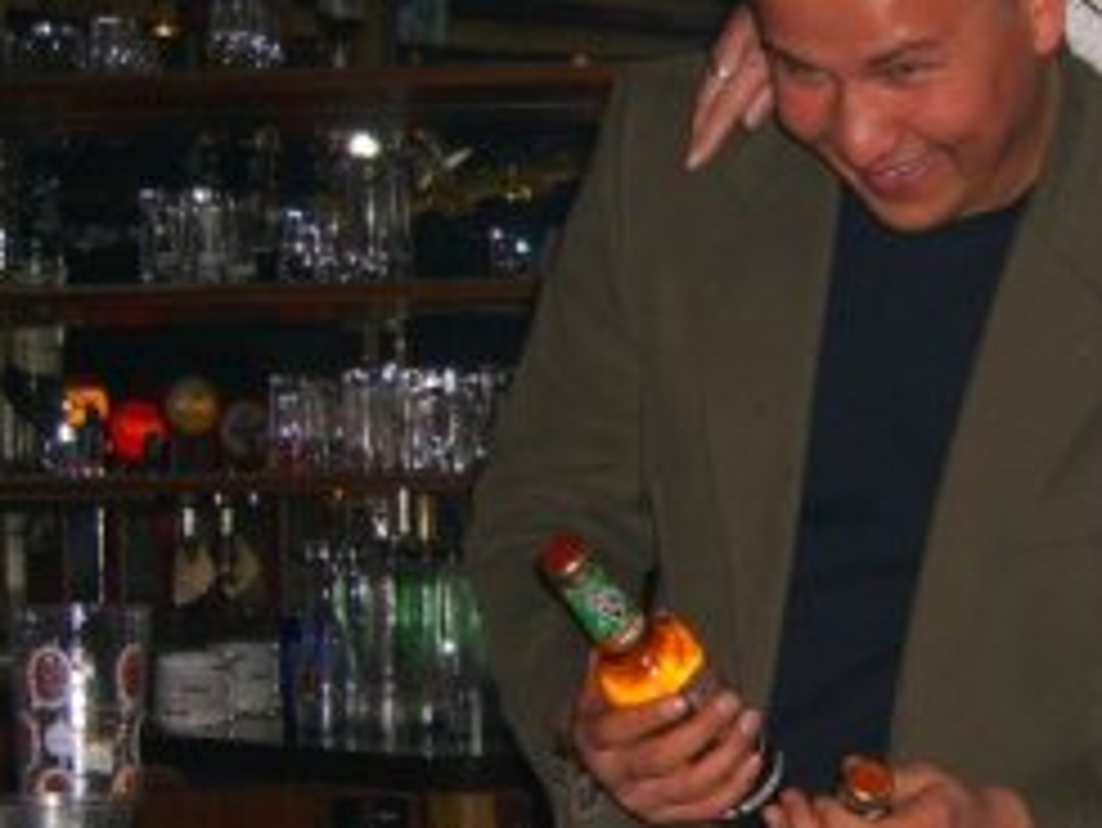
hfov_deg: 20.8
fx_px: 2962
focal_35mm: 93
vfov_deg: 15.9
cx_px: 909
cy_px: 576
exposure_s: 1/60
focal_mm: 7.9
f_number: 2.8
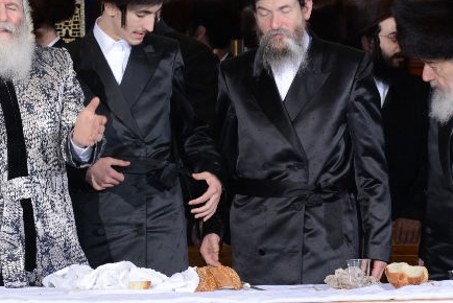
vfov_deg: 6.1
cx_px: -37
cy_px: 25
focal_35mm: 224
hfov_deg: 9.1
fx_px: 2820
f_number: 8
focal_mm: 95
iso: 640
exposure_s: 1/160
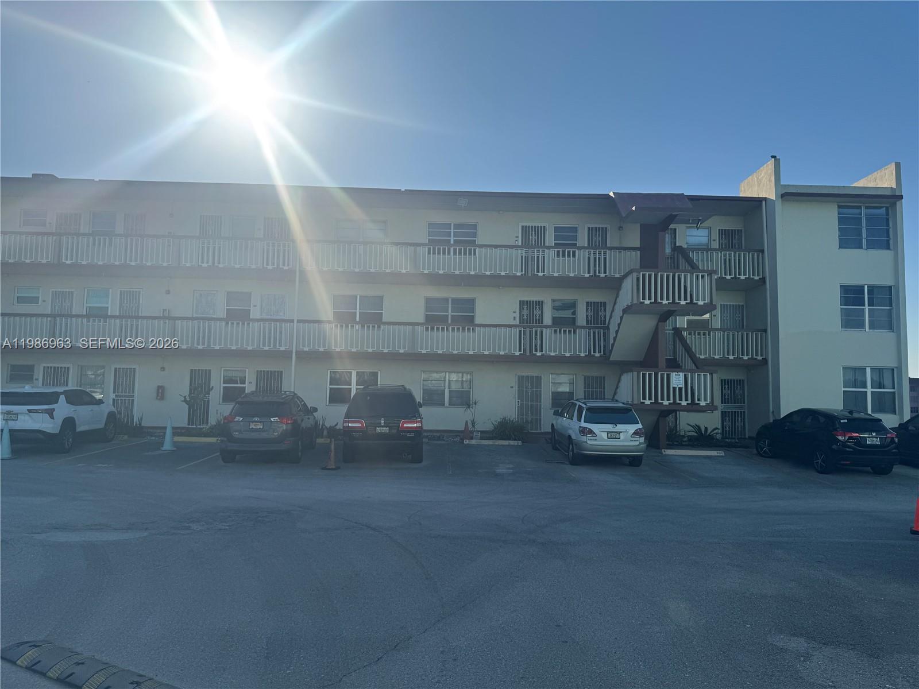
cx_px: 460
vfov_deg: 56.8
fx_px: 637
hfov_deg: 71.6
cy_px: 344
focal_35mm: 24
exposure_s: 1/7937
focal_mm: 6.76
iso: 80
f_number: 1.78
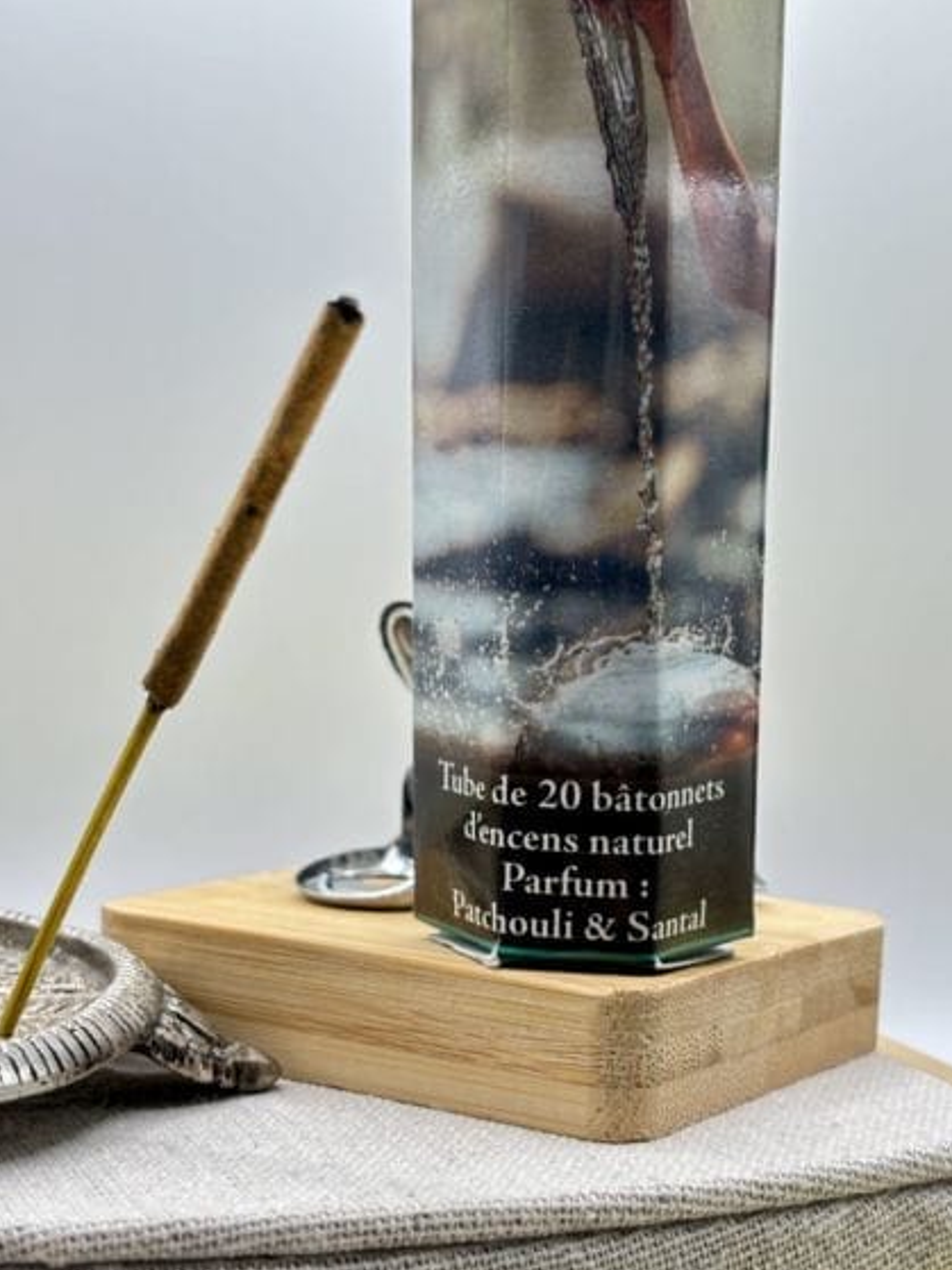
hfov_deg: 23.6
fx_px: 2274
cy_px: 683
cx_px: 513
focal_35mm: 62
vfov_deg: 31.2
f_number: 1.6
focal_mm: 5.96
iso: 40
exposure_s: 1/50
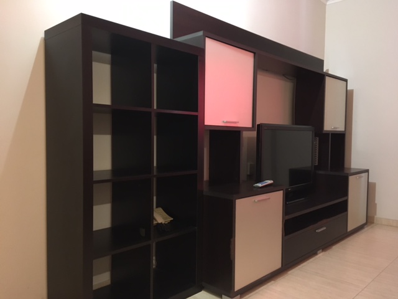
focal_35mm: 29
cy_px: 150
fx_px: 333
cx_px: 199
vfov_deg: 48.2
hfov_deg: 61.7
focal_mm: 4.15
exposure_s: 1/17
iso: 400
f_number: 2.2
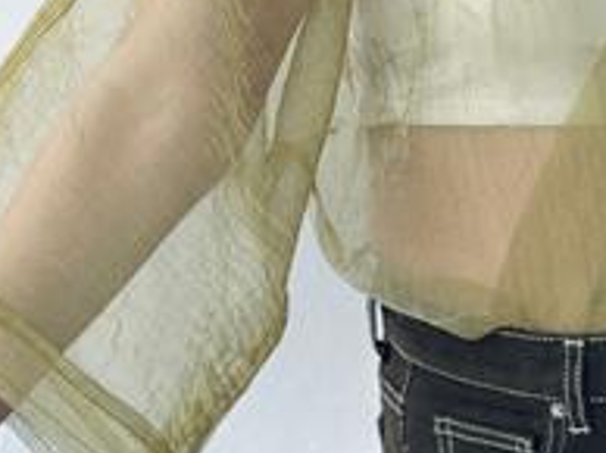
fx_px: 2308
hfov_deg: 14.9
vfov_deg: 10.8
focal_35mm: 132
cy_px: -205
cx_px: 459
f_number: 1.78
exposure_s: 1/411
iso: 80
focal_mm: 6.86
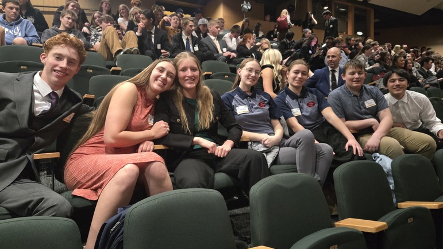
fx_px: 305
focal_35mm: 26
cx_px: 222
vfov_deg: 44.4
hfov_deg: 71.9
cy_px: 114
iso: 1600
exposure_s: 1/60
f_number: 1.8
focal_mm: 5.4
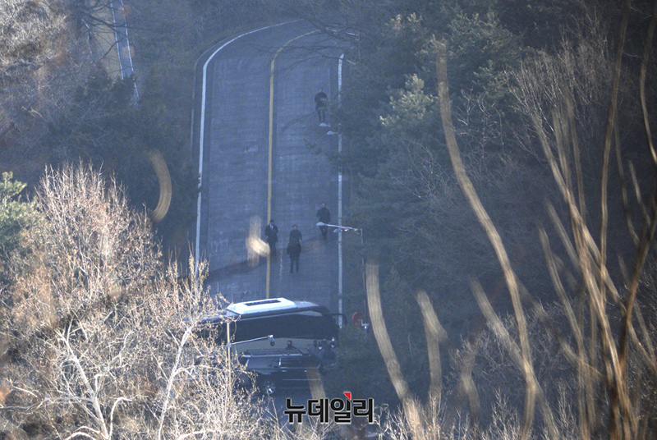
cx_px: 328
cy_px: 220
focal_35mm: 783
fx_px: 14311
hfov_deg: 2.6
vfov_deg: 1.8
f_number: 11
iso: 800
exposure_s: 1/500
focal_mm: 522
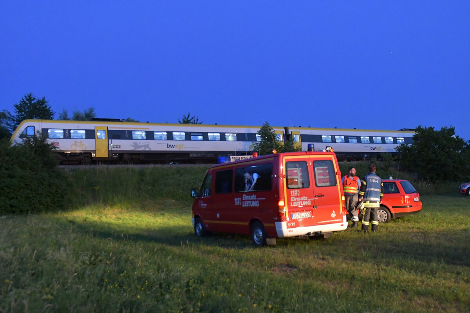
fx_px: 470
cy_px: 156
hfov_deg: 53.1
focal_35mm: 36
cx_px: 235
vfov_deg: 36.9
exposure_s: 1/125
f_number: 2.8
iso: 8000
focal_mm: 24
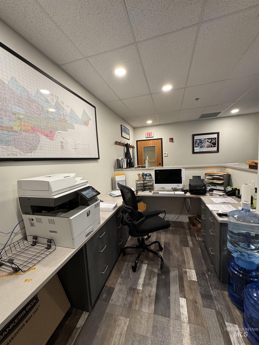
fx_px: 140
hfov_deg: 85.7
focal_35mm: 14
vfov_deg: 102.1
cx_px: 130
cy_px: 172
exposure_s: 1/60
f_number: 2.2
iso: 200
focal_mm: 2.22
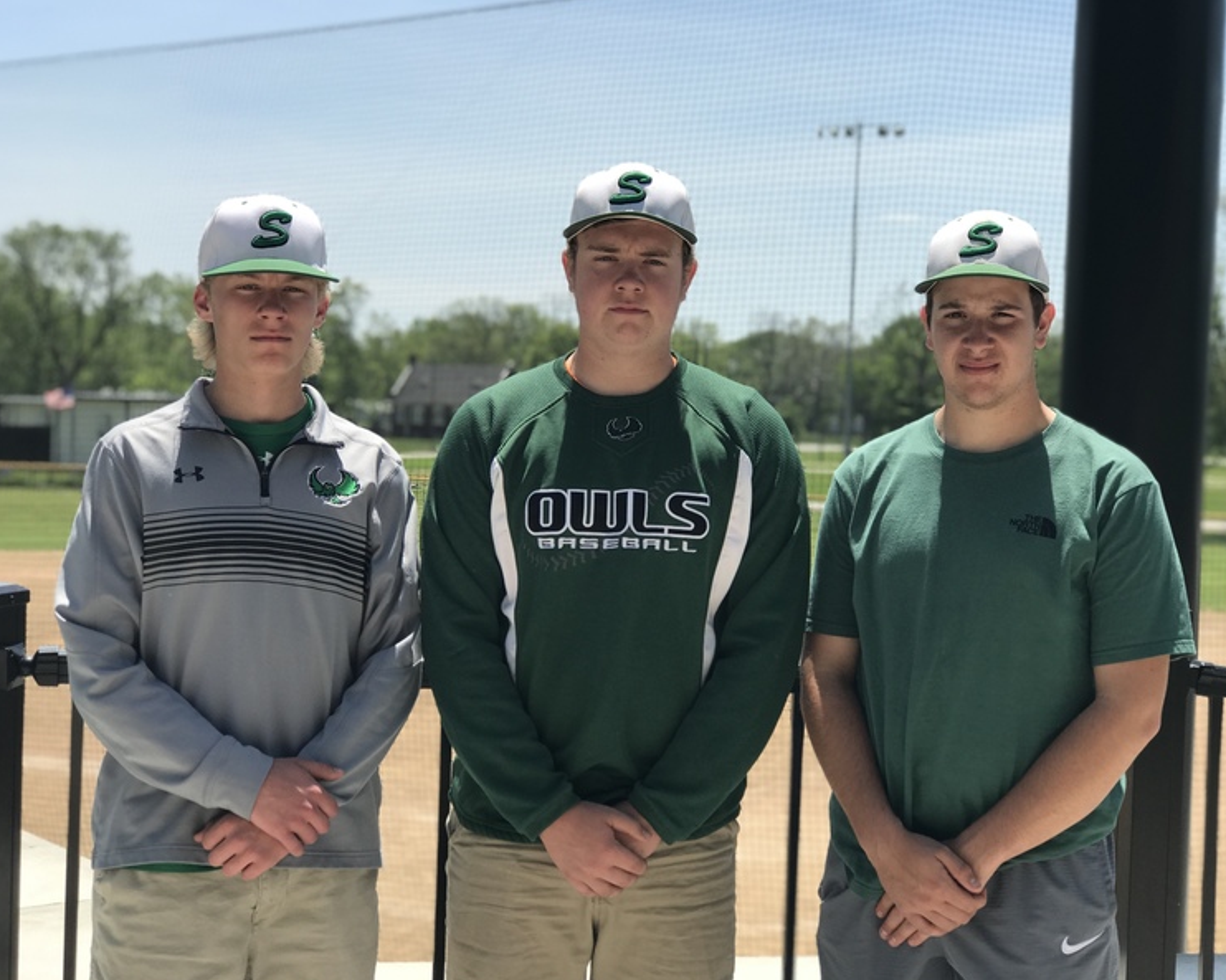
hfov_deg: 31.5
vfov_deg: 25.4
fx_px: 2176
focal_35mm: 60
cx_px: 616
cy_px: 489
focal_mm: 6.6
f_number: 2.8
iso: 20
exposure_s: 1/847
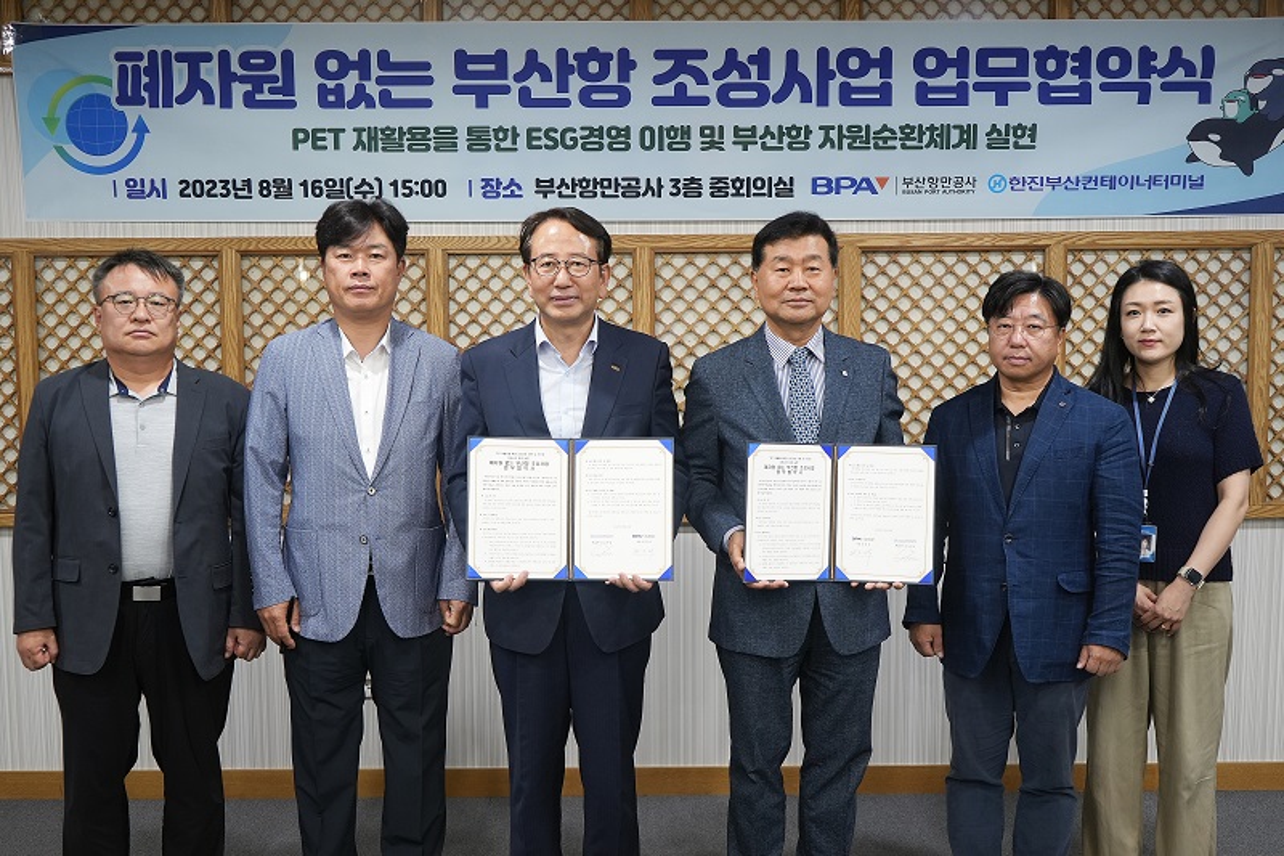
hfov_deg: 53.1
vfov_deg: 36.9
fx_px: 1284
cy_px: 428
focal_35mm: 36
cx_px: 642
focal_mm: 36
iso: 1000
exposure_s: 1/40
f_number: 4
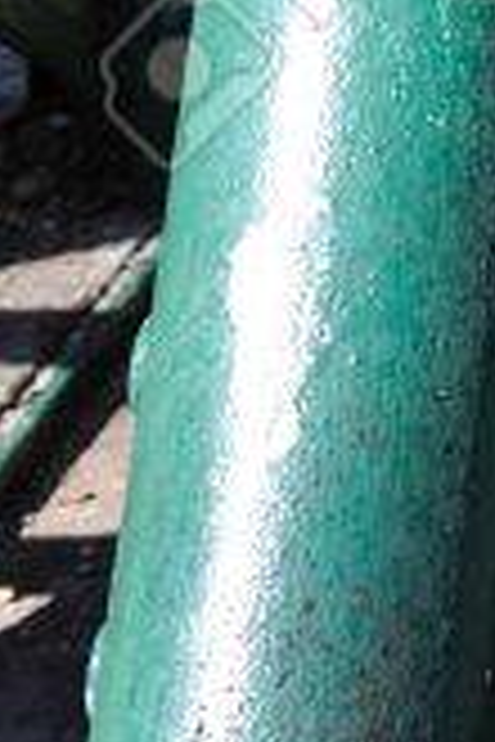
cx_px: 1865
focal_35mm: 355
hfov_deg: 3.7
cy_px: -976
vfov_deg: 5.6
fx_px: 7321
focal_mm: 30
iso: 200
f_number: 8
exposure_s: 1/320
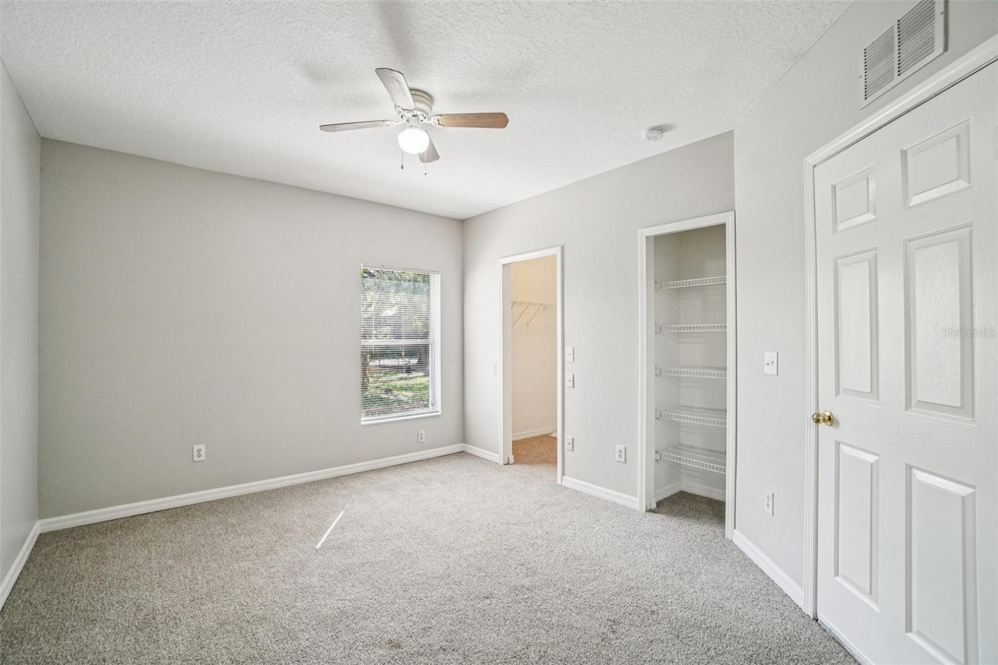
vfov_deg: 77.3
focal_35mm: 15
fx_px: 416
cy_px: 332
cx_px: 499
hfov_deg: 100.4
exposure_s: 1/30
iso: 500
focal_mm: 10
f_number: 8
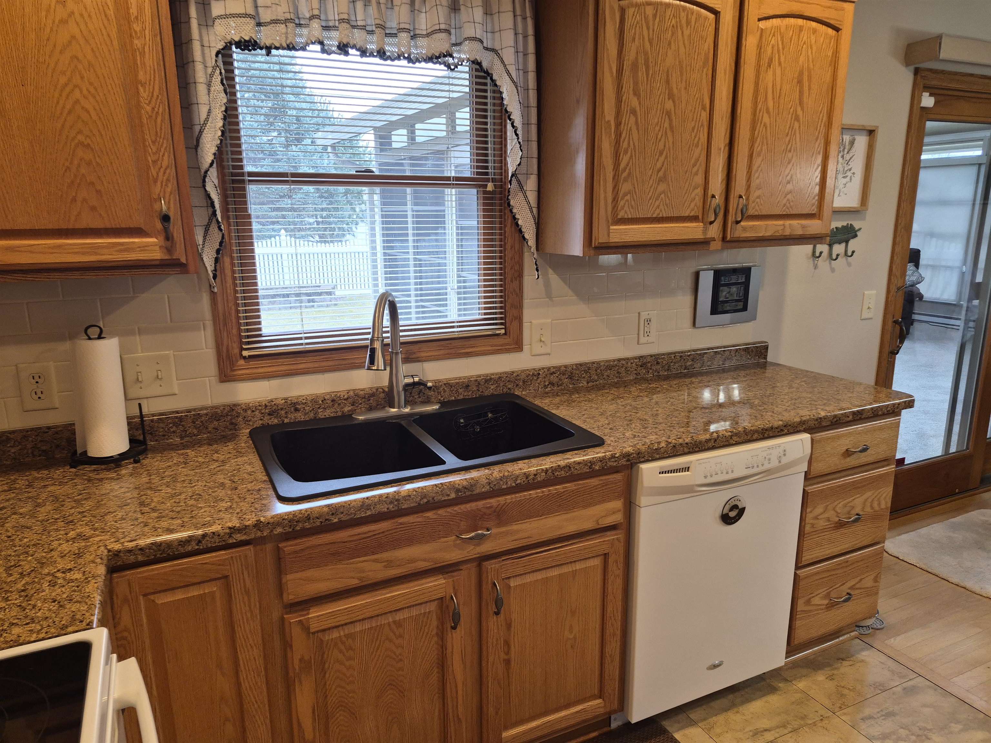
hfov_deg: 73.9
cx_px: 496
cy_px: 372
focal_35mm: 23
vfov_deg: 58.9
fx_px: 658
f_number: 1.8
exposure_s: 1/120
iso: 160
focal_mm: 5.4
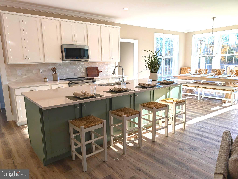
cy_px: 90
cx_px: 119
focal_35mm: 24
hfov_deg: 71.5
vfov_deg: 56.9
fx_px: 165
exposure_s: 1/215
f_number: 1.68
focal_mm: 6.9
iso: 20
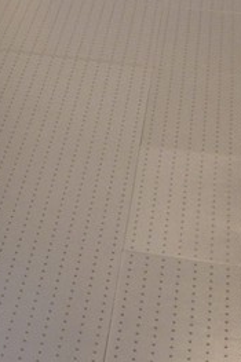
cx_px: -275
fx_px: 1468
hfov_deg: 8.8
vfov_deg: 11.4
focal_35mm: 146
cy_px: -540
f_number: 3.5
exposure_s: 1/13
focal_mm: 24
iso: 640
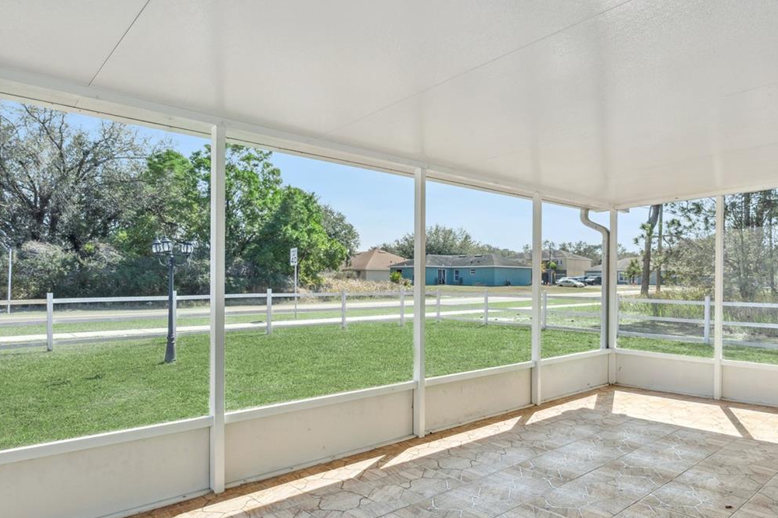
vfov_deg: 51.5
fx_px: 536
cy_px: 289
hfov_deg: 71.0
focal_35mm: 25
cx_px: 475
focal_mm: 15.5
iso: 200
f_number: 9
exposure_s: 1/320
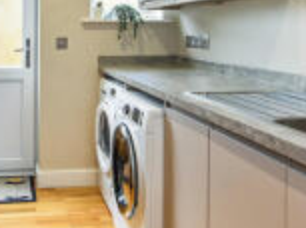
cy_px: 41
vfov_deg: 31.1
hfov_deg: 40.5
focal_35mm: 45
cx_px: 64
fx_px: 397
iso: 400
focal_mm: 15
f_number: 8
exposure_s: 1/25
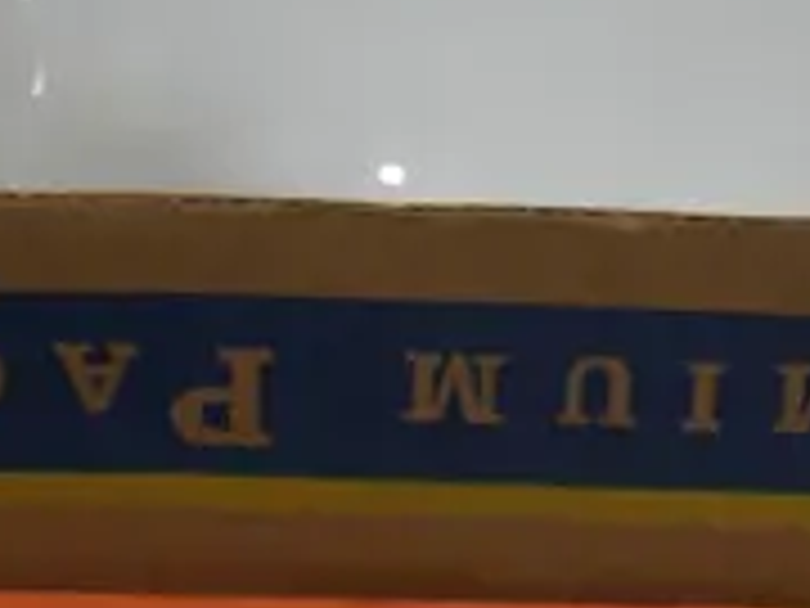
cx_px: 328
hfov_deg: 10.9
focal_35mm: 182
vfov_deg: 7.5
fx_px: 4259
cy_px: 1624
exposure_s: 1/125
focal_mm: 16
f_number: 4.5
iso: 200
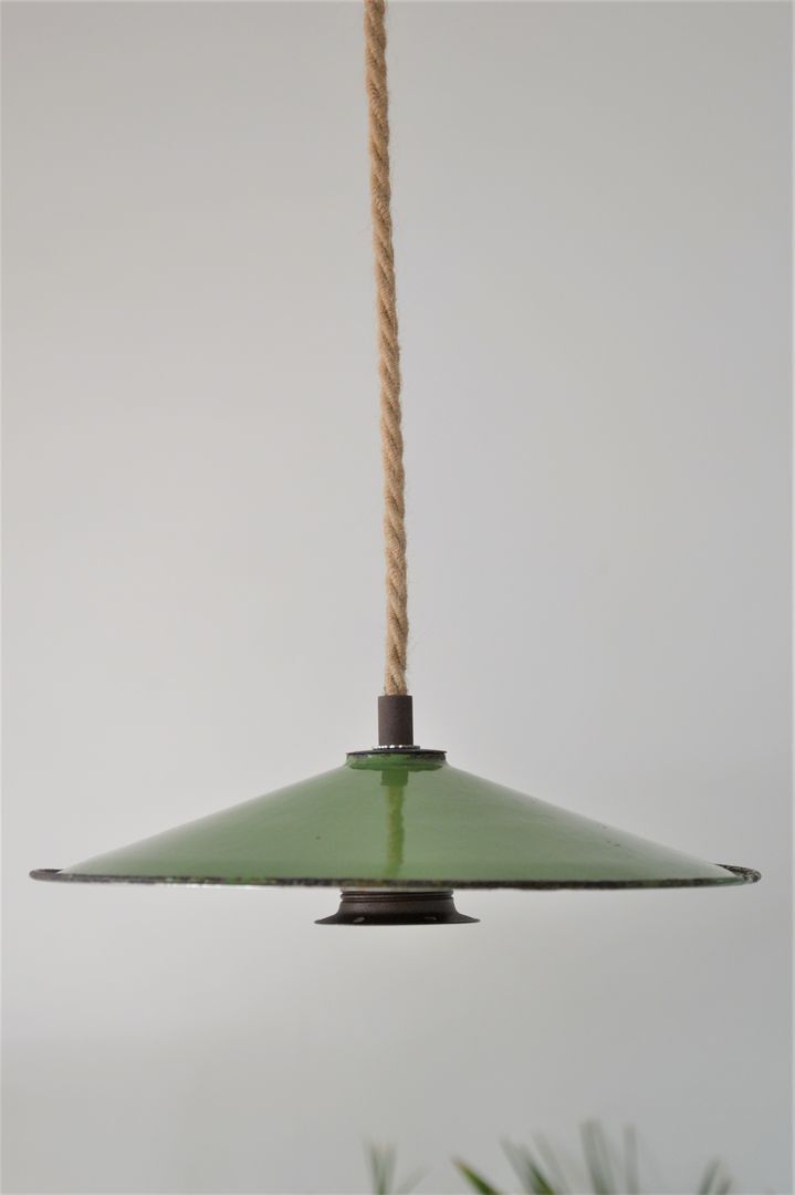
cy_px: 598
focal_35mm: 78
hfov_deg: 17.5
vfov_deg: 26.0
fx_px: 2586
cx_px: 398
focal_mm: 52
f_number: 5.6
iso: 360
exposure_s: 1/125
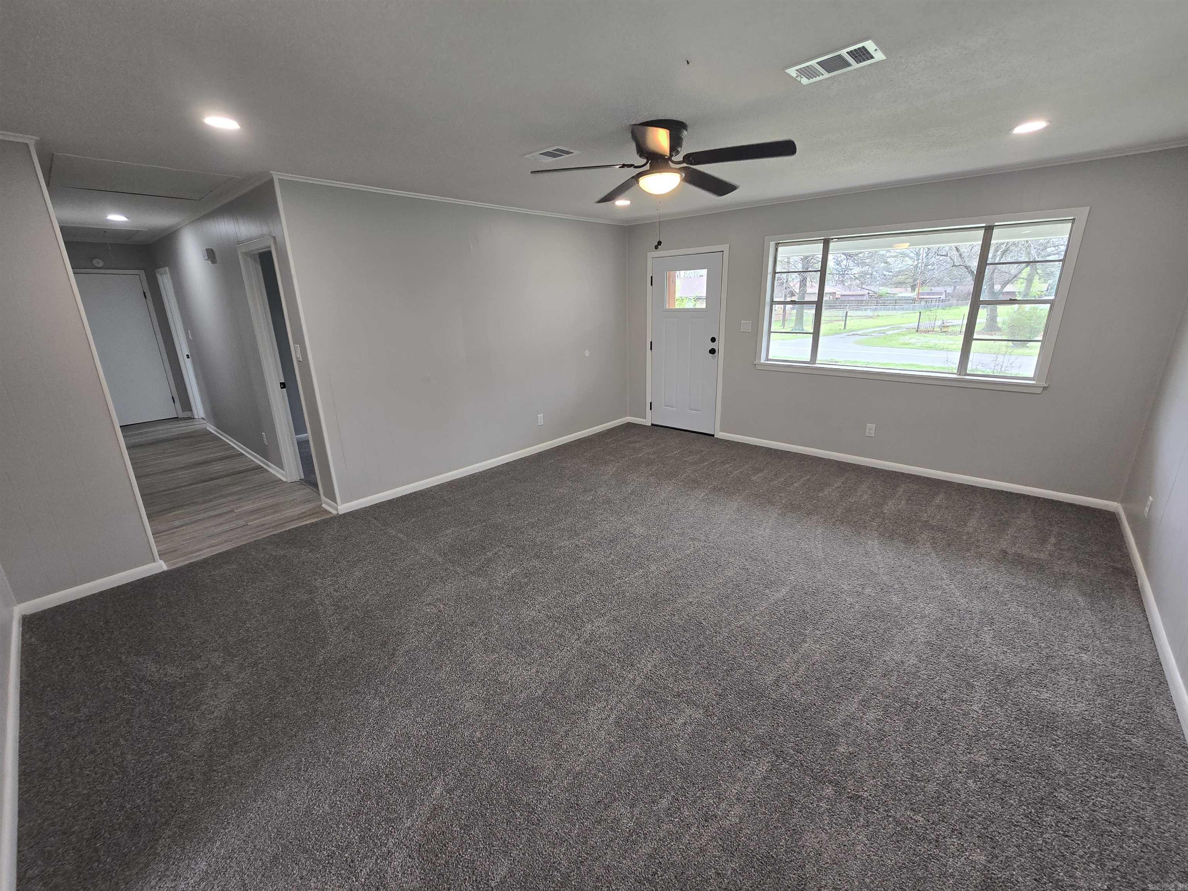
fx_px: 446
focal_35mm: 13
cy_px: 446
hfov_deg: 106.2
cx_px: 594
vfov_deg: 89.9
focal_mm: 2.2
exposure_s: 1/60
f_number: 2.2
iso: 100
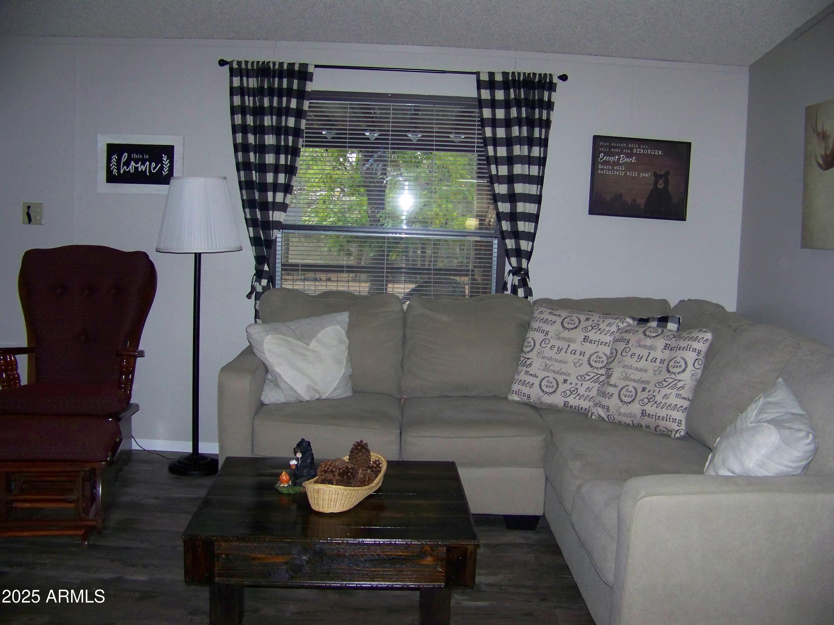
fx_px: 867
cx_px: 417
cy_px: 312
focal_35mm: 36
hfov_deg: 51.4
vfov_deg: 39.7
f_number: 2.8
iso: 200
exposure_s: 1/30
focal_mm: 5.85
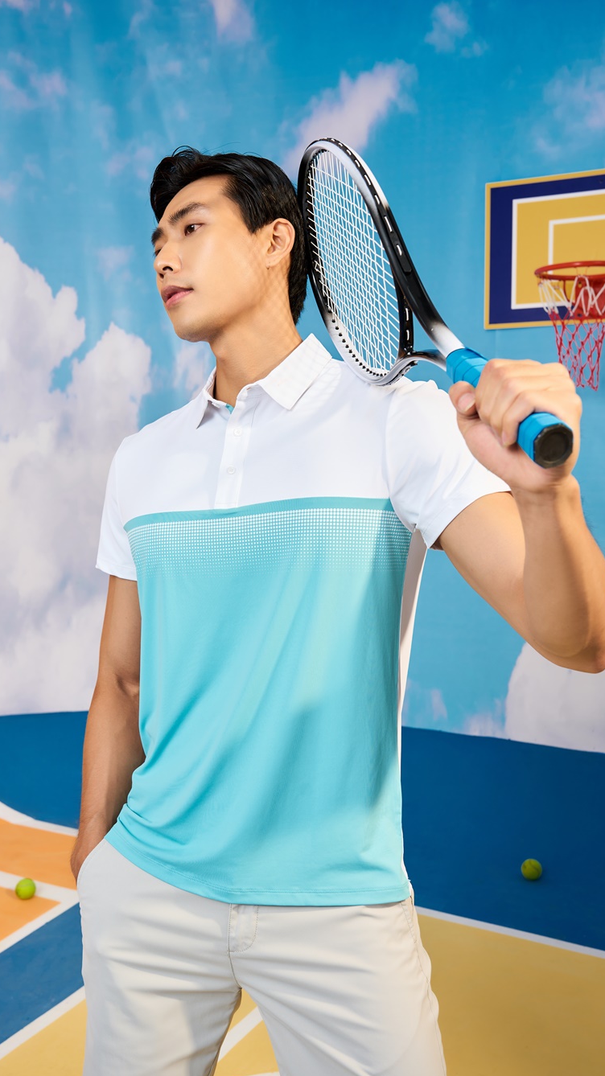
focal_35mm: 37
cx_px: 294
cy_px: 541
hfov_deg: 32.0
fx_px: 1056
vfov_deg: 54.0
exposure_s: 1/125
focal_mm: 35
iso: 100
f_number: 6.3
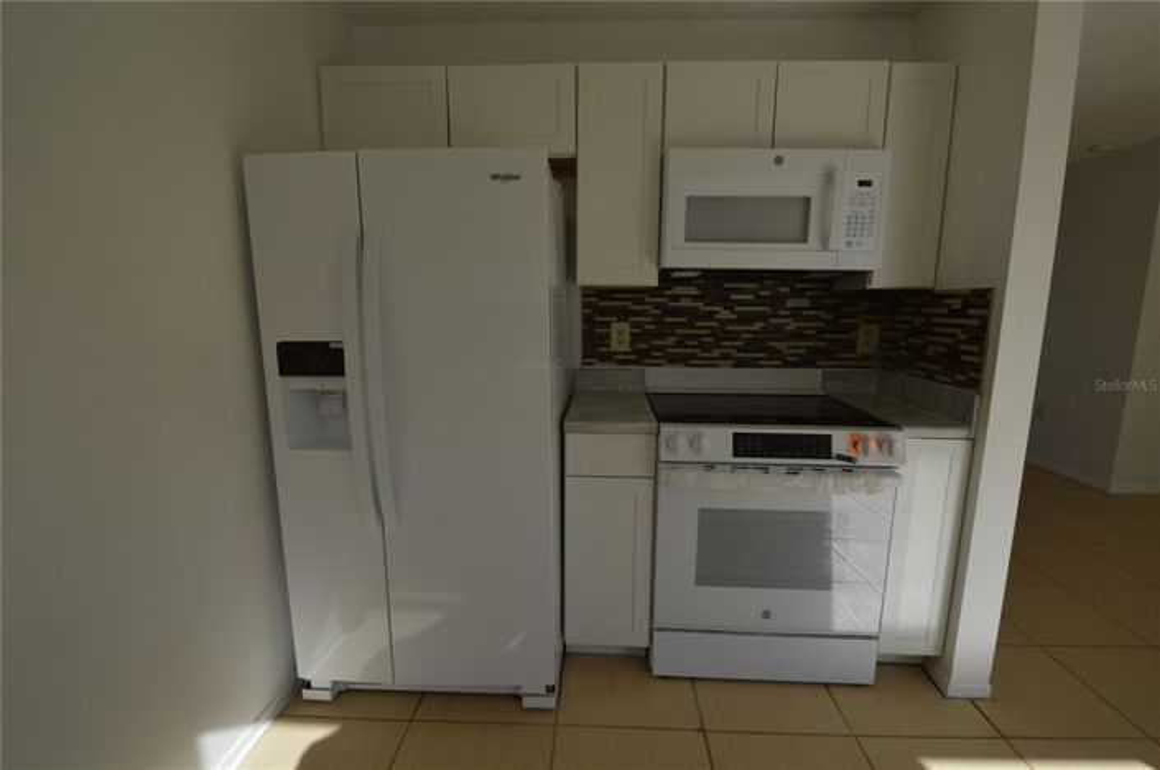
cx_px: 580
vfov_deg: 77.2
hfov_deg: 100.5
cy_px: 385
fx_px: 483
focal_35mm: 15
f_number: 7.1
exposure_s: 1/200
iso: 100
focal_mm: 10
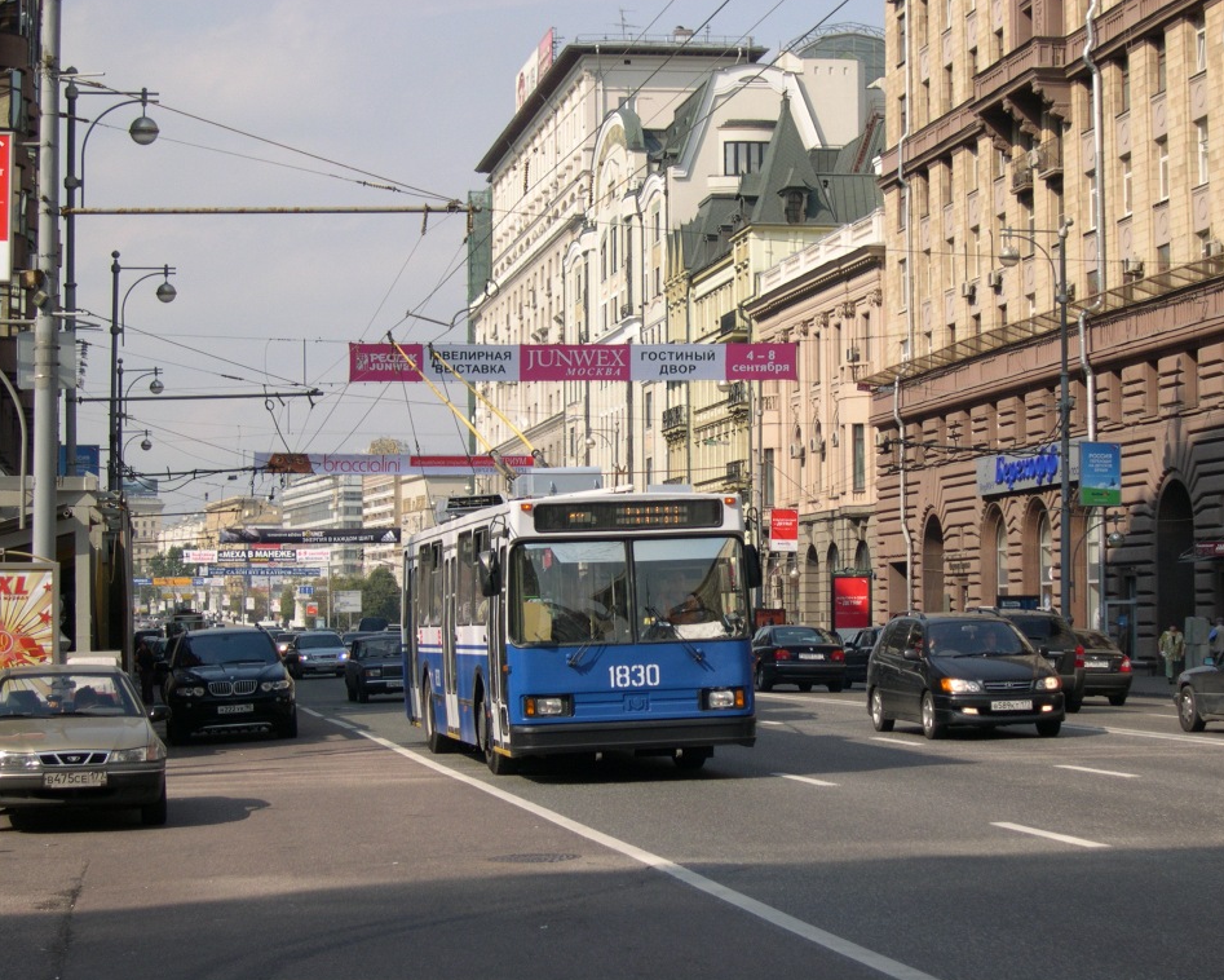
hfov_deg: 25.1
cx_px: 619
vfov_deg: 20.2
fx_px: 2754
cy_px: 490
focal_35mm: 76
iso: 100
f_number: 3.8
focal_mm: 15.3
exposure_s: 1/638
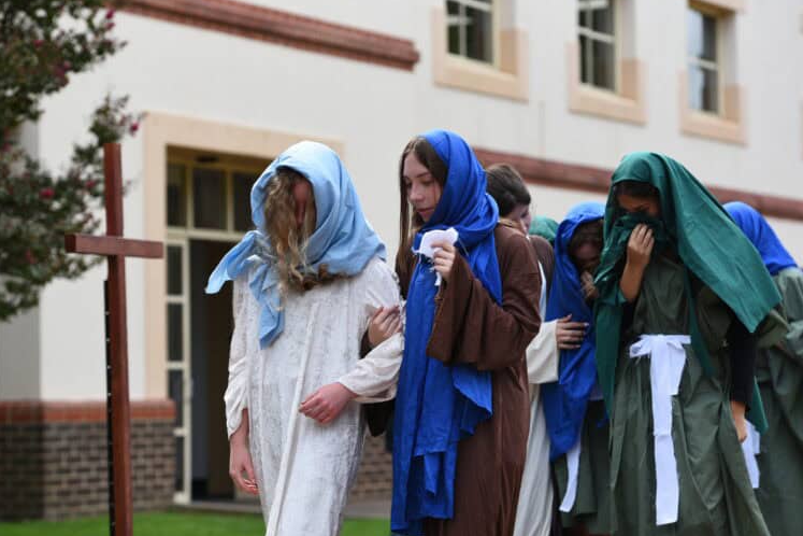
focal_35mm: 108
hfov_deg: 18.9
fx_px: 2409
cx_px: 391
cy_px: 264
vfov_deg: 12.7
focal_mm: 105
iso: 200
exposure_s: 1/800
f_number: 3.5
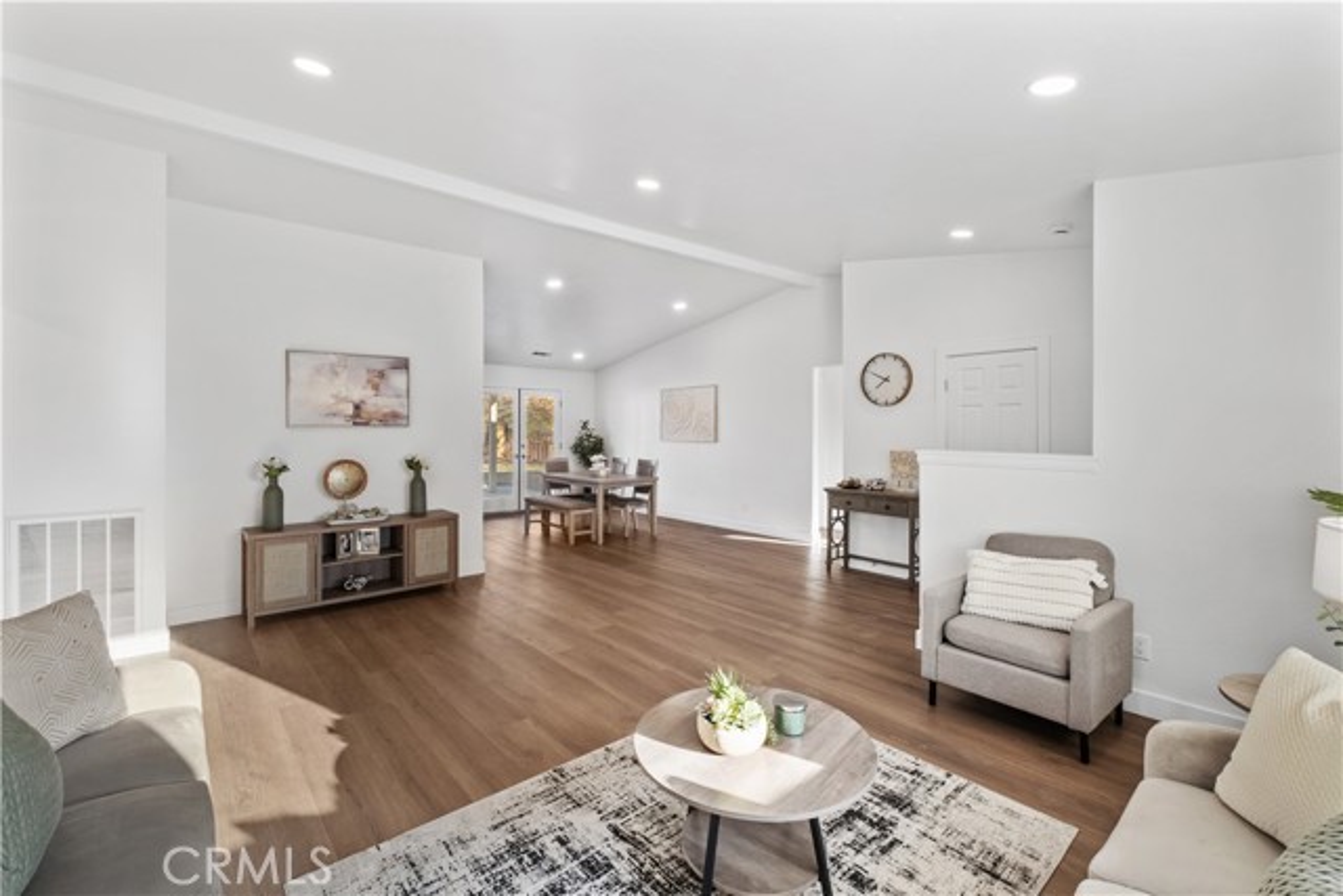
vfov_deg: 77.4
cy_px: 448
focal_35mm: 15
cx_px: 672
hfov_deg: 100.4
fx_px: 560
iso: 400
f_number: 8
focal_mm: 10
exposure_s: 1/20
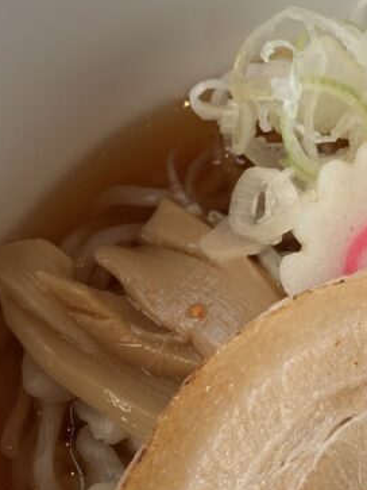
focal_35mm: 79
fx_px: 1117
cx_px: 379
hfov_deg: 18.1
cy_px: 278
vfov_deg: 24.7
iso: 20
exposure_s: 1/100
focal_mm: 3.99
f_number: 1.8
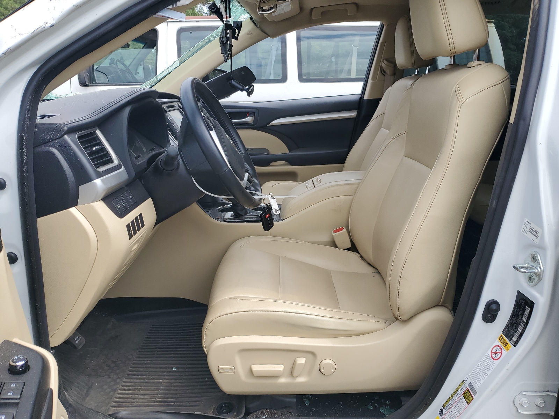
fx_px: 420
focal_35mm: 26
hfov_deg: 67.3
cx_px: 280
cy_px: 210
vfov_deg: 53.1
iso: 50
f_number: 1.5
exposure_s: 1/1667
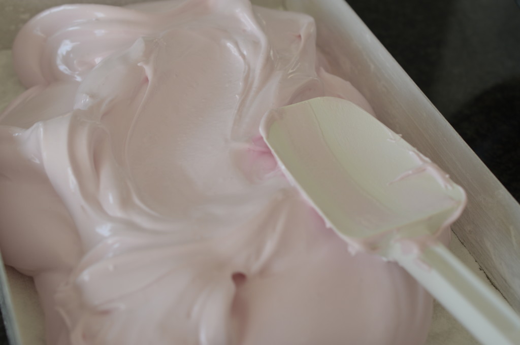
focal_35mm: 60
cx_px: 260
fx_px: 866
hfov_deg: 33.4
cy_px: 172
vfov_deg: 22.6
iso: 100
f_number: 5.6
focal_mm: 40
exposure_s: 1/125
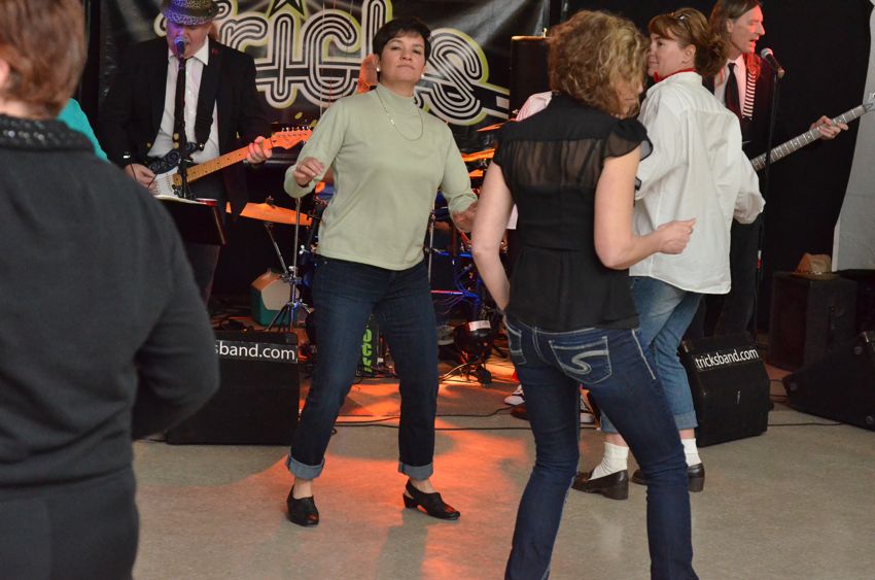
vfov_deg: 18.1
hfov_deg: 27.0
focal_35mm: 75
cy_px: 290
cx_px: 438
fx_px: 1819
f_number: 4
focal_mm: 50
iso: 4500
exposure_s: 1/250
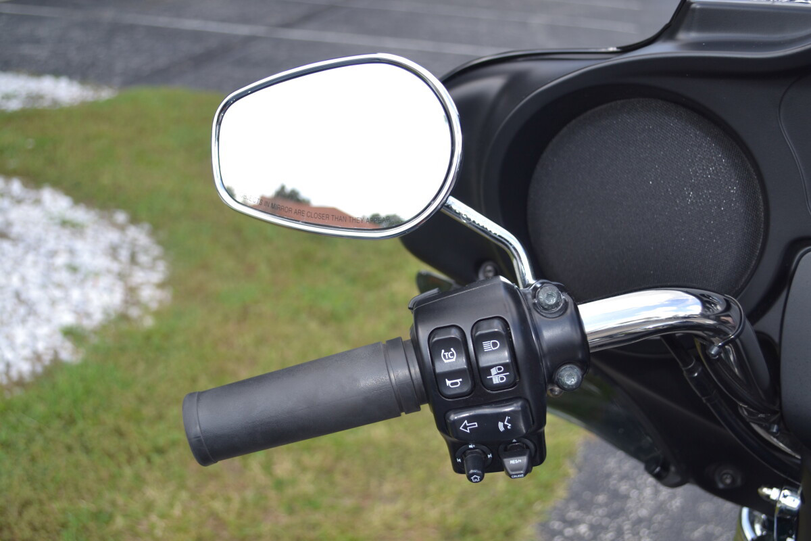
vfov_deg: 30.8
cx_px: 406
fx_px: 980
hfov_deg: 45.0
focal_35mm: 44
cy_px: 270
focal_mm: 29
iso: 100
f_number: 4.5
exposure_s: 1/160
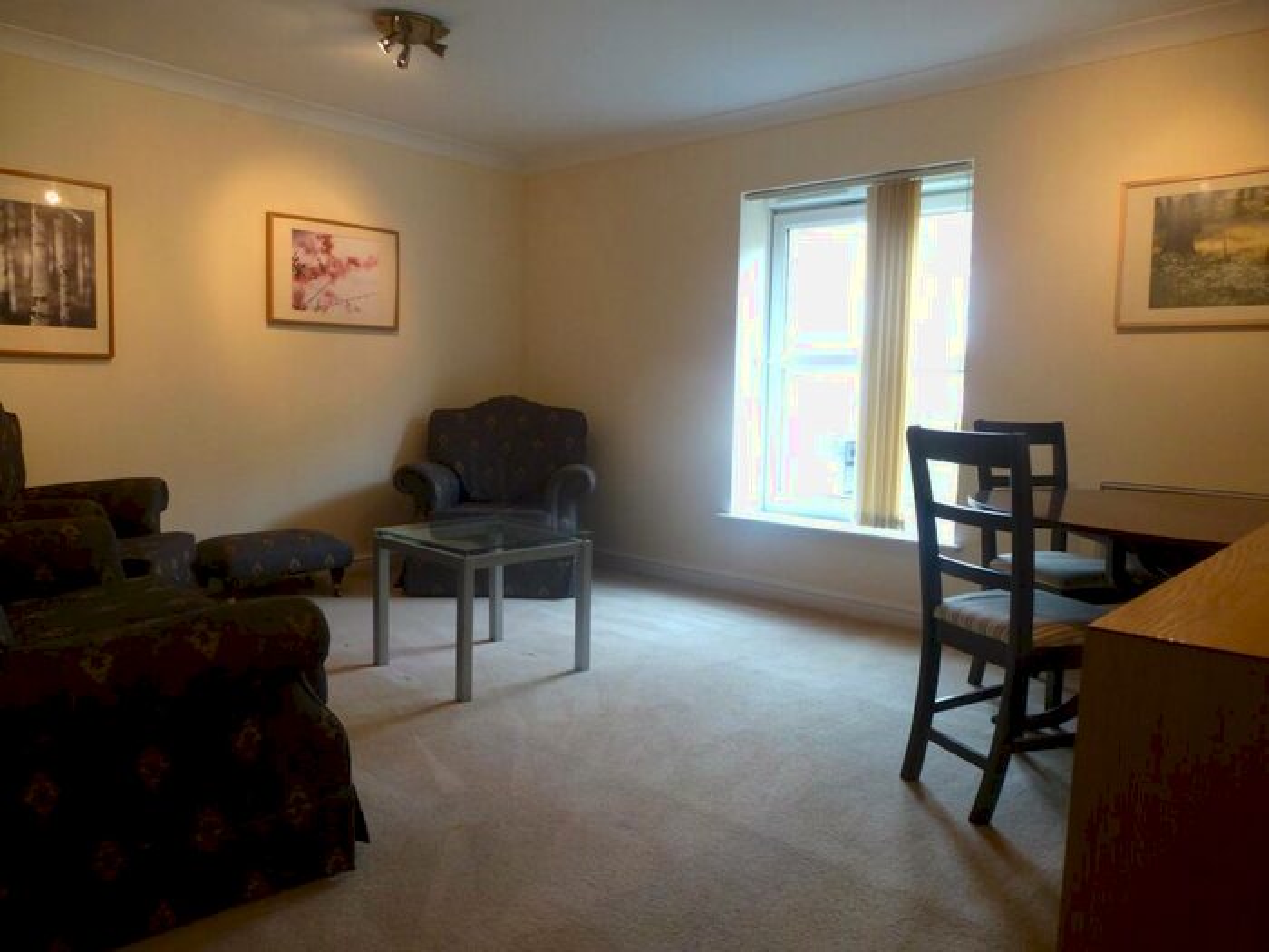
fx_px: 880
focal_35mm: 24
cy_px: 476
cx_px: 634
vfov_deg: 56.8
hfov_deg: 71.6
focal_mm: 4.3
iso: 250
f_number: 3.3
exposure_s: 1/60
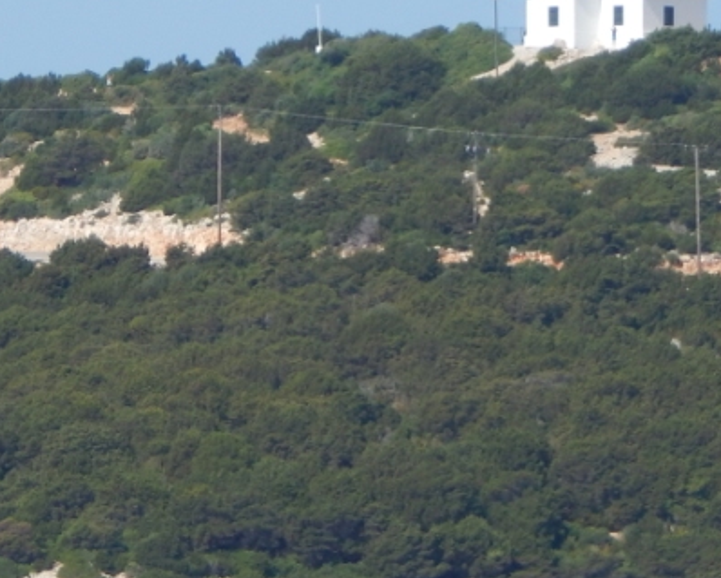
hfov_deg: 3.3
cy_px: 129
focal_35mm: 582
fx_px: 12428
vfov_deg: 2.7
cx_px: 409
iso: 125
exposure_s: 1/640
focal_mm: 41.7
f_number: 5.6
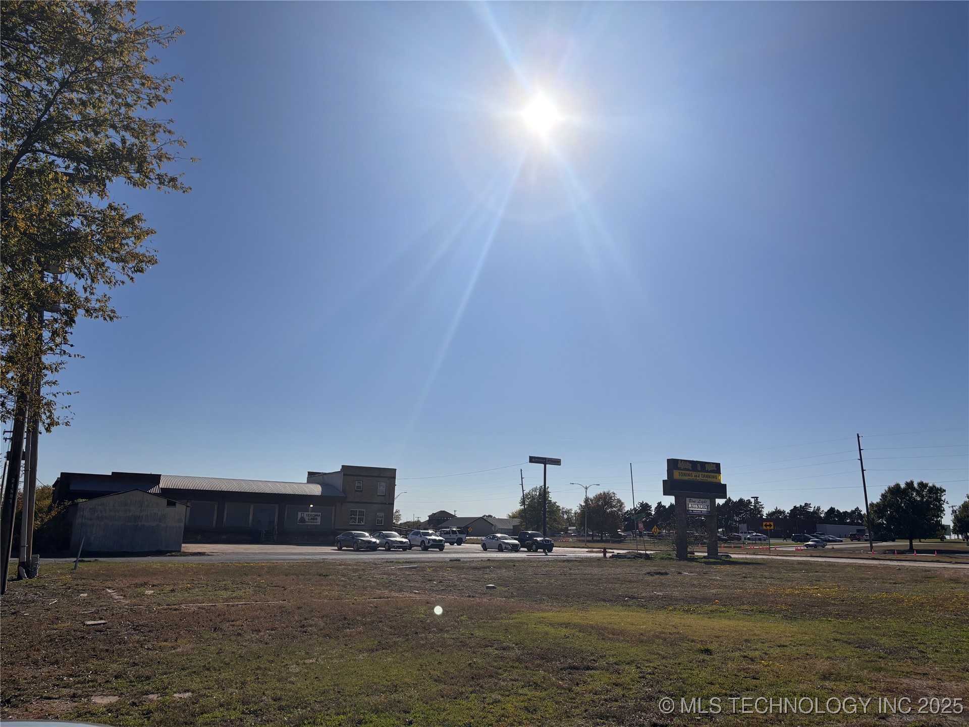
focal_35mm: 26
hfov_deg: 67.3
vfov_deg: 53.1
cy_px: 364
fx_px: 728
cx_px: 484
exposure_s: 1/16129
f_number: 1.6
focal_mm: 5.96
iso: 50
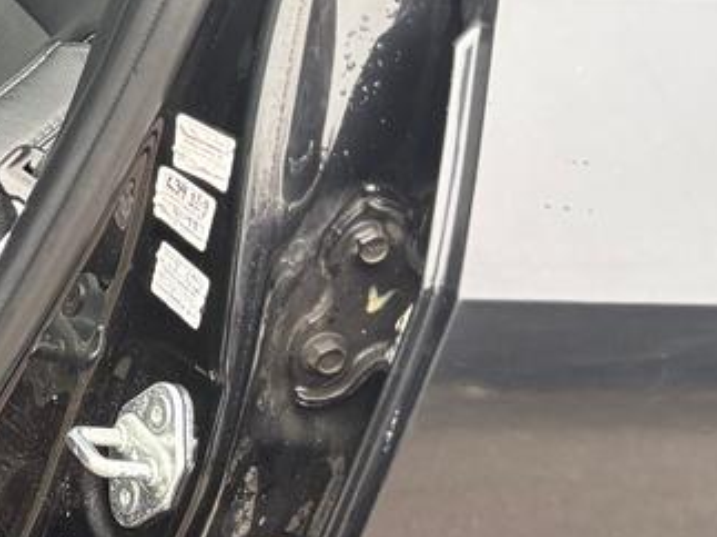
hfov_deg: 15.7
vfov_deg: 14.4
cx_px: -653
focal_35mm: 103
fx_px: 2133
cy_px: 226
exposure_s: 1/109
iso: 125
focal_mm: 5.96
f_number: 1.6
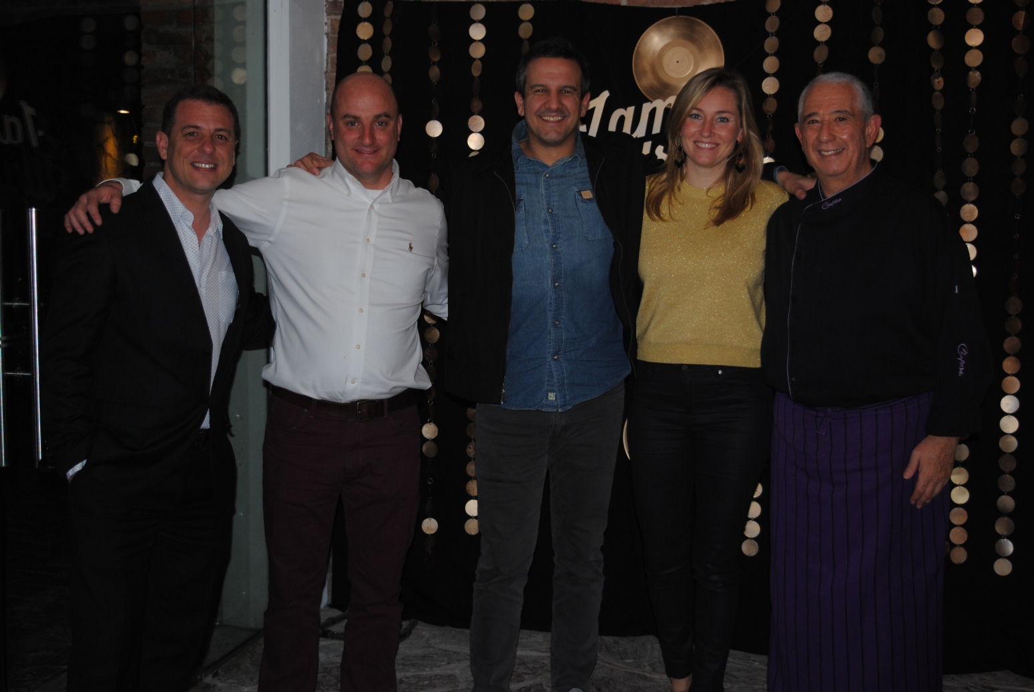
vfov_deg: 29.0
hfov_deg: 42.3
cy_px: 346
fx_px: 1337
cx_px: 517
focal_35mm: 46
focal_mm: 31
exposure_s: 1/60
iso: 200
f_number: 4.2
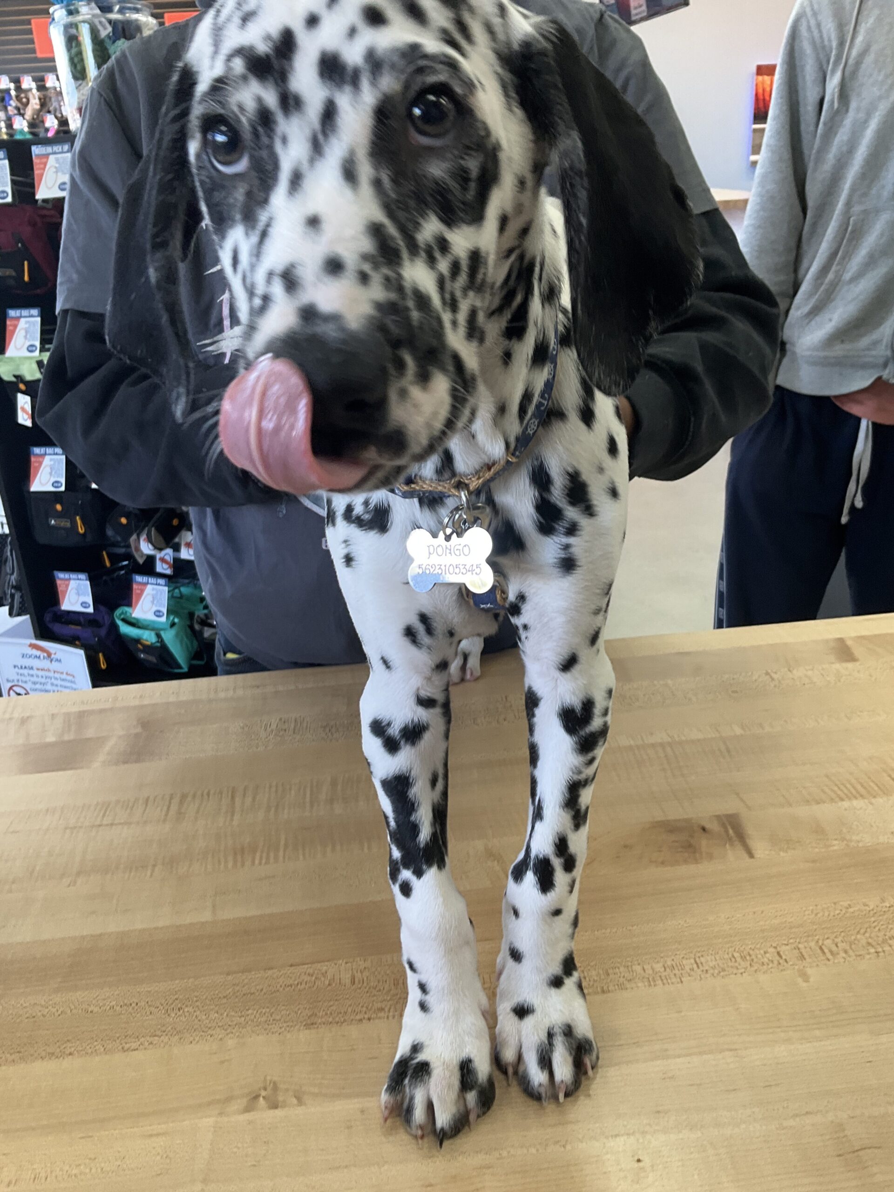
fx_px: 999
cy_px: 596
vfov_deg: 61.7
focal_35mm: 29
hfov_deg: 48.2
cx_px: 447
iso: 50
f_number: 1.8
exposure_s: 1/60
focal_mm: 3
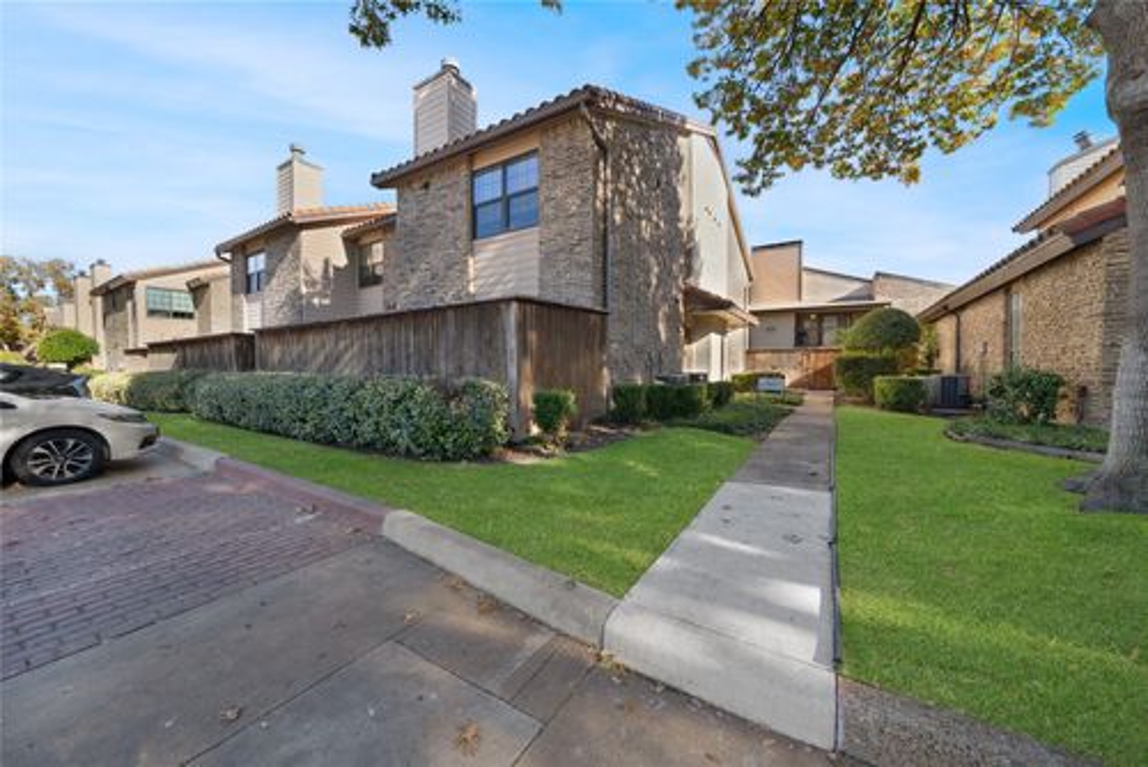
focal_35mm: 12
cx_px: 574
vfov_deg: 90.1
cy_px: 384
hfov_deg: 112.6
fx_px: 383
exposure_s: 1/60
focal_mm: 12
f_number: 9
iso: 100
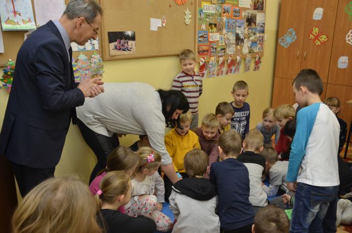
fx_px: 322
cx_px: 176
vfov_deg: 39.8
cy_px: 116
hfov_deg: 57.3
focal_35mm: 33
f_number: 4
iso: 640
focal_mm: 22
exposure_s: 1/100
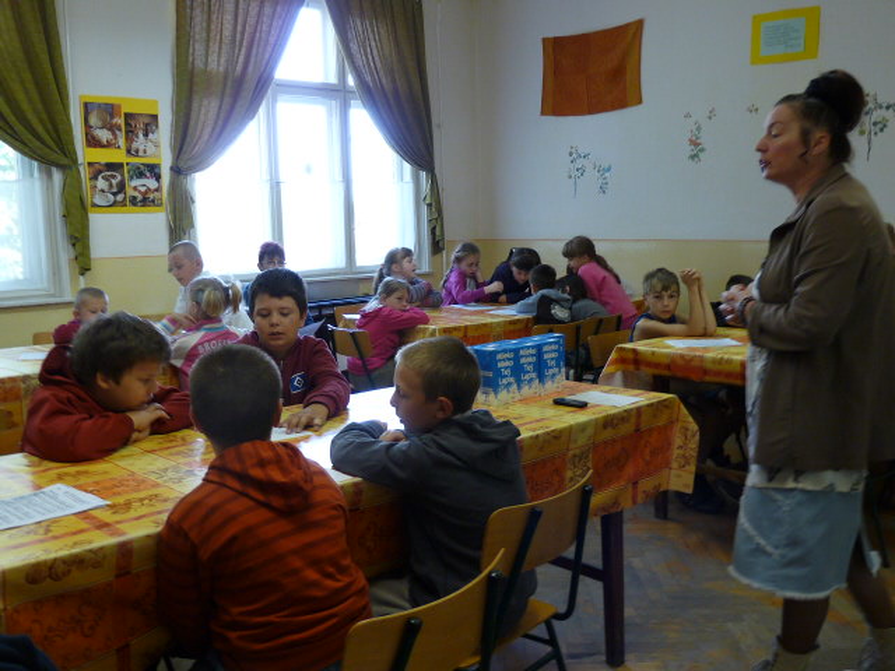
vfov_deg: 40.7
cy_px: 336
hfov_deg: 52.6
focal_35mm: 35
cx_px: 448
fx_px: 905
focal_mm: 4.8
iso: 200
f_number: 2.8
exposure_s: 1/30
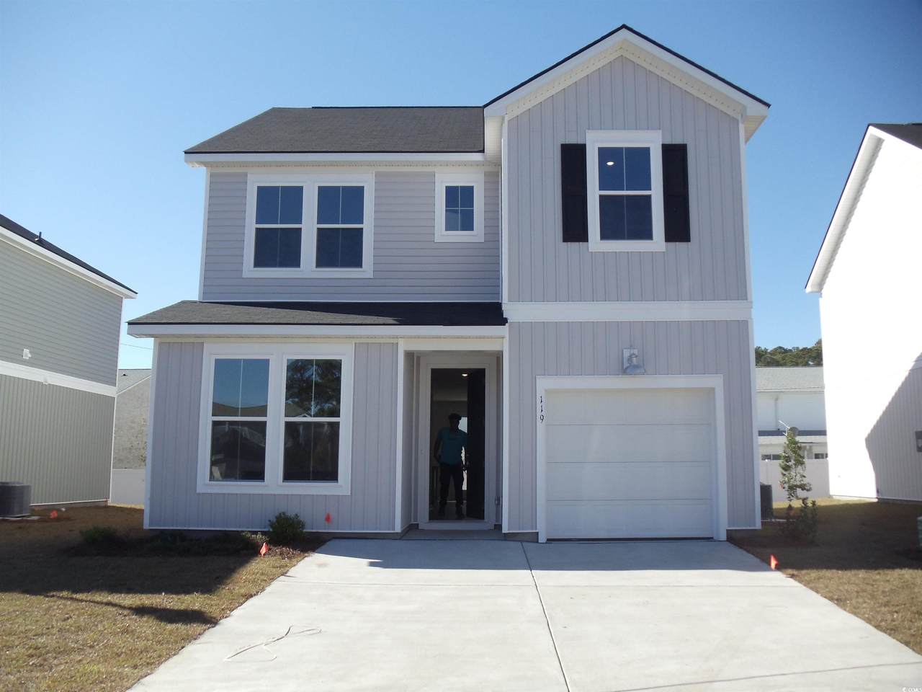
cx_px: 461
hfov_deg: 42.9
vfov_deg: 32.9
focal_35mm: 44
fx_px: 1172
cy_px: 346
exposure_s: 1/200
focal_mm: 6
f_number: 7.1
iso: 100
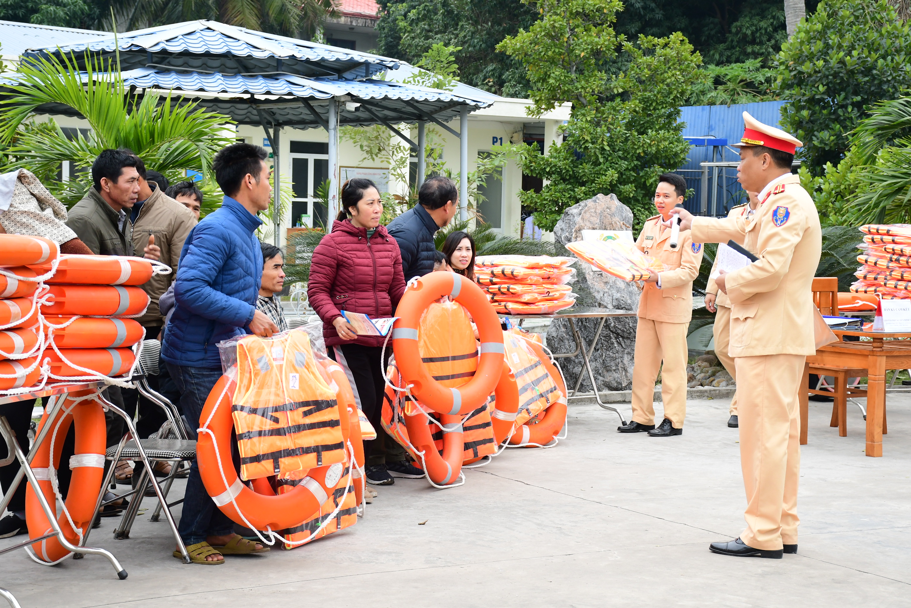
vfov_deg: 18.9
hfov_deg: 28.1
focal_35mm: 72
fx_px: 1822
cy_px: 304
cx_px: 456
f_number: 7.1
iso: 640
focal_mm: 48
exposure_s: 1/200
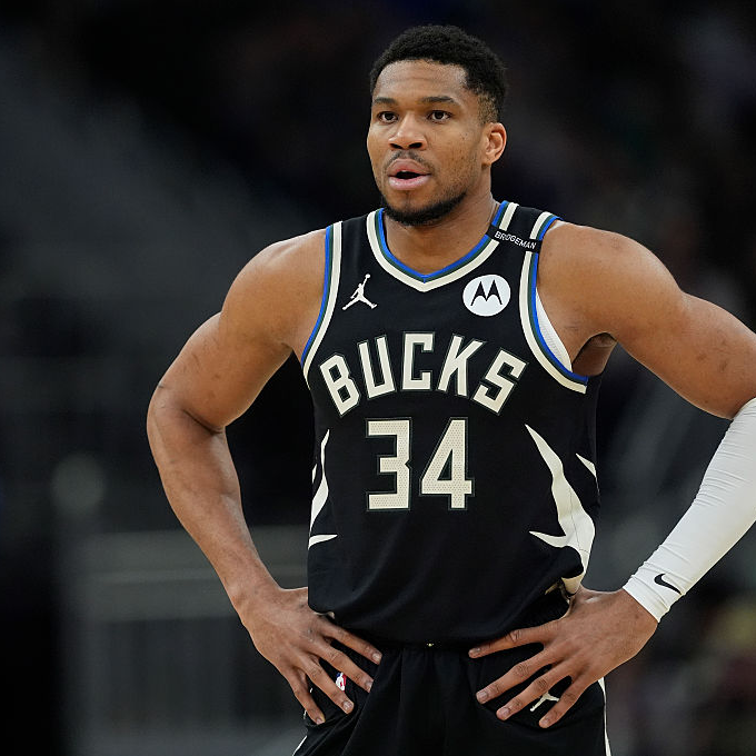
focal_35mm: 512
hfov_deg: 3.4
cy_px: 379
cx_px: 299
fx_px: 12651
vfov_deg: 3.4
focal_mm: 400
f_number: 3.2
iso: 4000
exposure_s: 1/2000
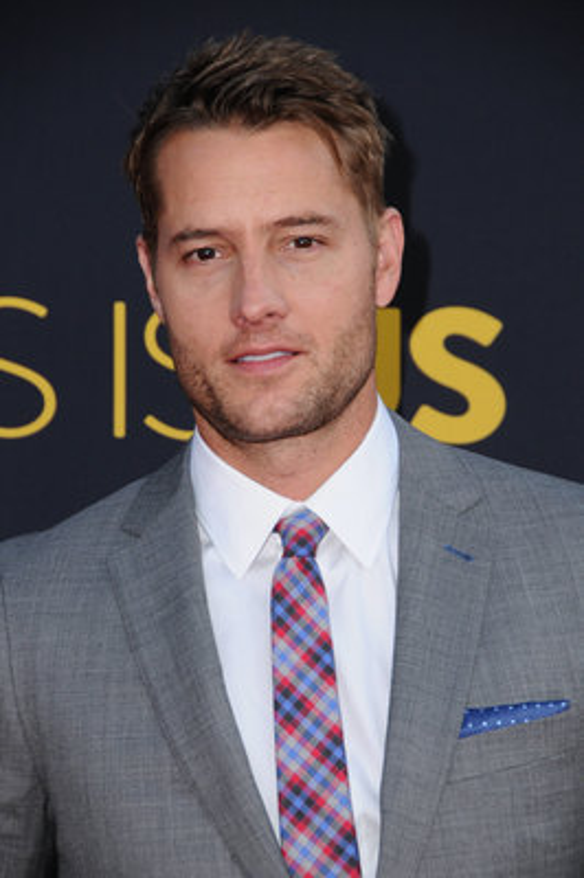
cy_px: 439
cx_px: 292
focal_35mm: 195
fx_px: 4753
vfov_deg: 10.6
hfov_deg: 7.0
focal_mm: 130
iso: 800
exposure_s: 1/200
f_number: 8
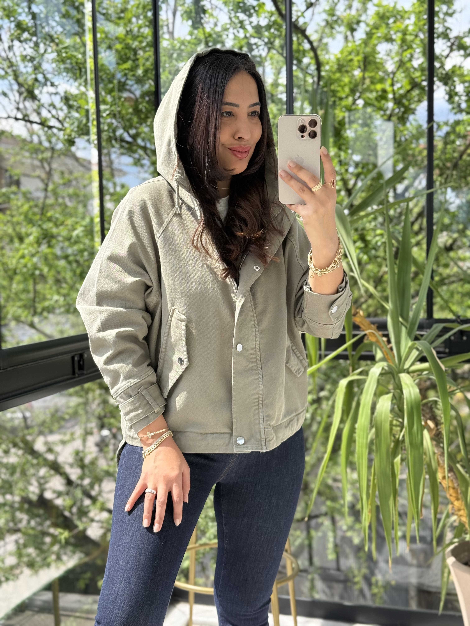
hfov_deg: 30.3
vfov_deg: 39.7
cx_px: 235
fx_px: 869
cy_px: 313
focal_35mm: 48
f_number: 1.78
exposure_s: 1/484
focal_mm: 6.76
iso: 100
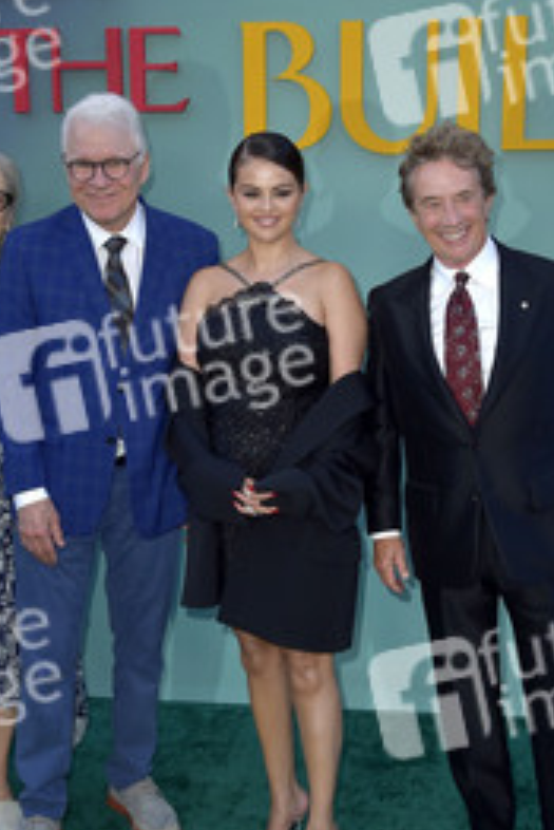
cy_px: 526
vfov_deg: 34.3
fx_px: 1337
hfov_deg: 23.4
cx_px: 245
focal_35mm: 58
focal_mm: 38
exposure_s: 1/250
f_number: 6.3
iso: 400
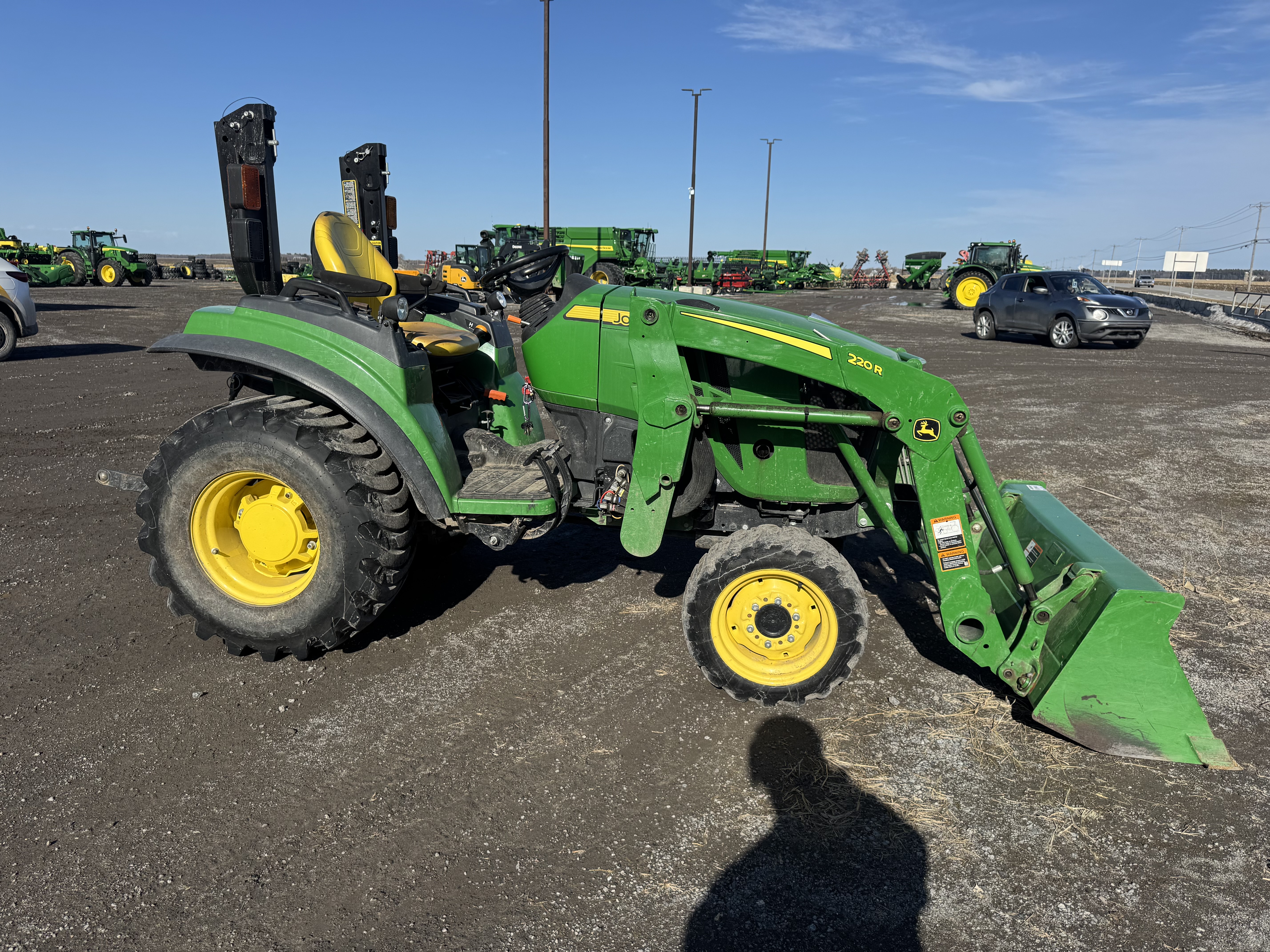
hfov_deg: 71.6
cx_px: 635
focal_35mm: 24
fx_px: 881
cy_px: 476
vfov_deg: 56.8
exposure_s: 1/5814
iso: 80
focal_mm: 6.76
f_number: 1.78
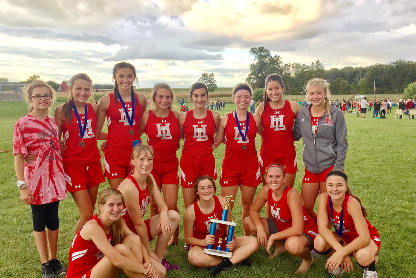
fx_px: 404
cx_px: 222
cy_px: 157
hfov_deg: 54.4
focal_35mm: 35
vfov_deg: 37.8
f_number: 2.2
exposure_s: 1/202
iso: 32
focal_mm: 4.15
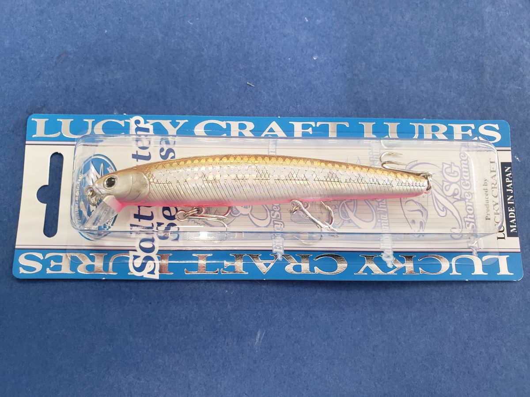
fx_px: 398
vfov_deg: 53.1
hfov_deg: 67.3
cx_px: 265
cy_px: 198
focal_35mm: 26
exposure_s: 1/60
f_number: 2.4
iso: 200
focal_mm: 4.3
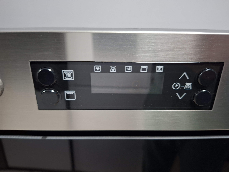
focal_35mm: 23
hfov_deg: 73.9
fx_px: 152
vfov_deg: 58.9
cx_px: 114
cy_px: 86
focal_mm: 5.54
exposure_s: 1/25
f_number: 1.8
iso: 320
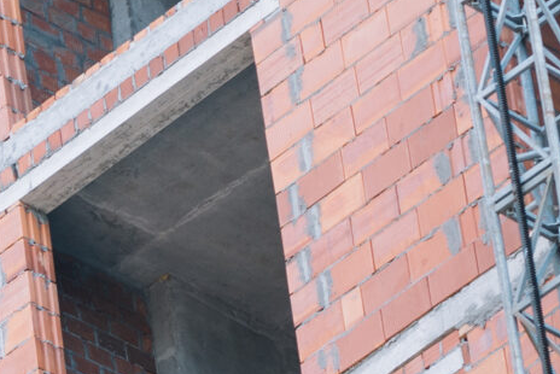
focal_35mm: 579
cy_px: 358
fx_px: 9012
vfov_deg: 2.4
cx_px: -787
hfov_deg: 3.5
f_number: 4.5
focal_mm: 105
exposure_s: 1/400
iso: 250
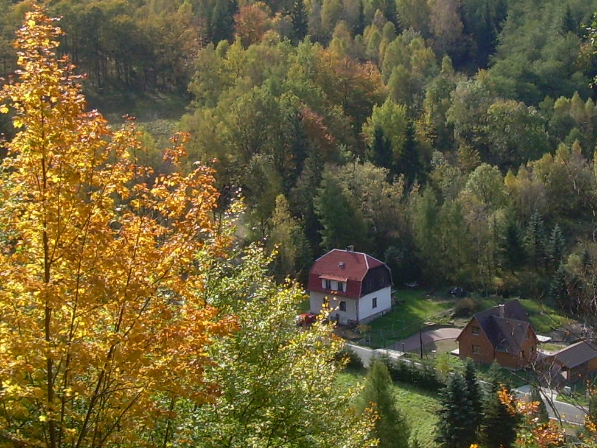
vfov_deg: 16.7
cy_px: 142
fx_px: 1518
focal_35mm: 88
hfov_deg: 22.0
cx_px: 454
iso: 50
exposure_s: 1/162
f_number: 4.6
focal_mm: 6.3
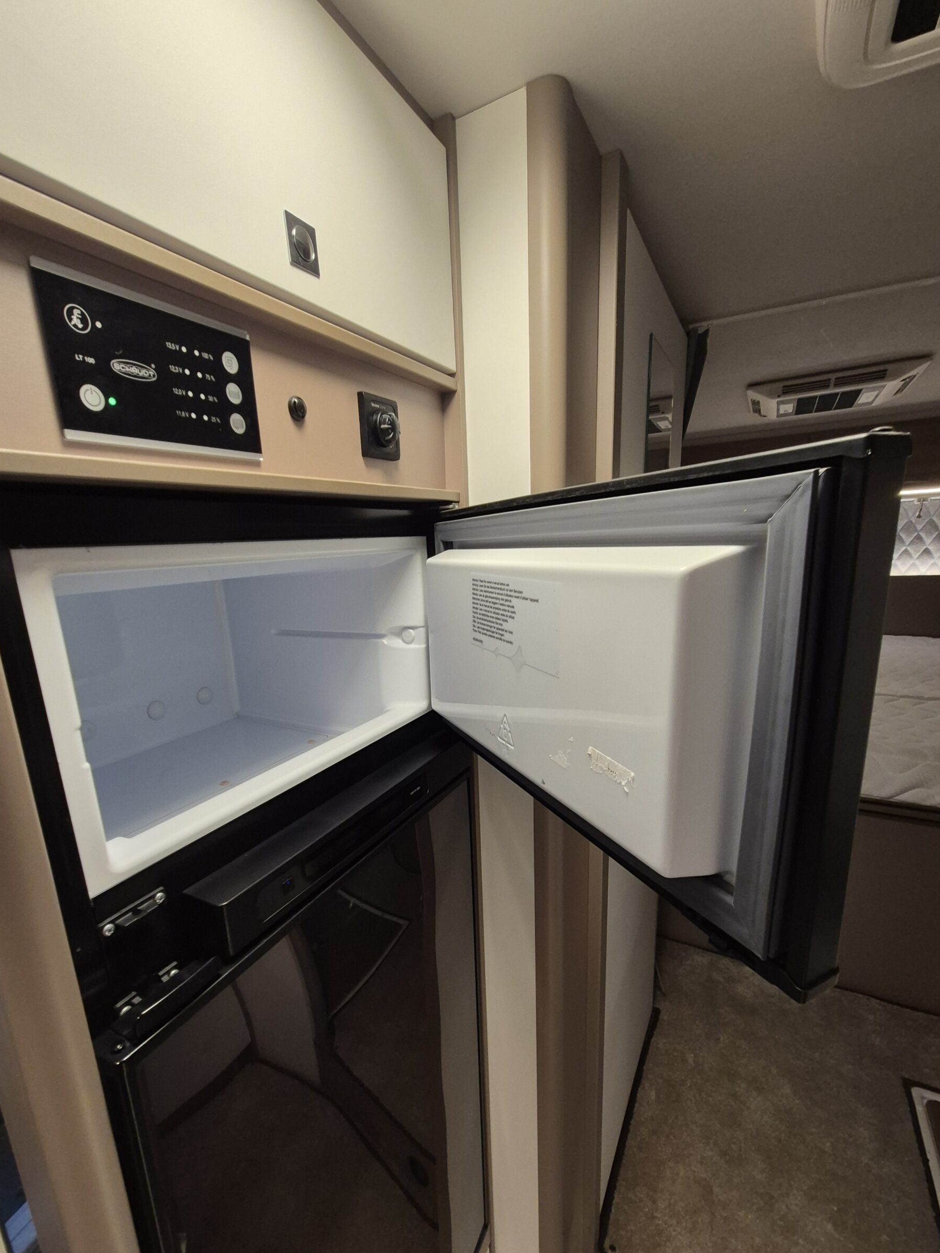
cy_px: 666
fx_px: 507
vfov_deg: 101.9
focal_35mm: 14
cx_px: 445
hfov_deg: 85.6
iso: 320
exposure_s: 1/100
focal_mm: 2.2
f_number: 2.2
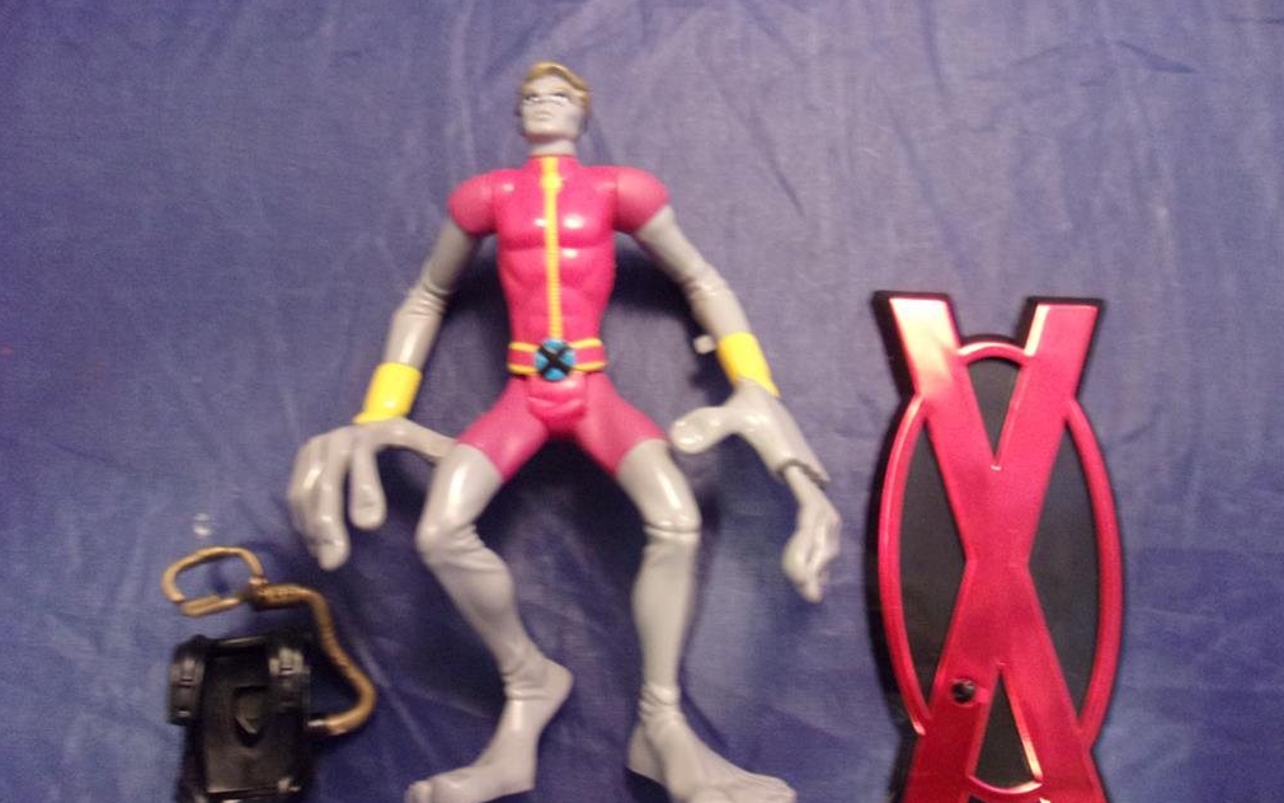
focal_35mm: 29
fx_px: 1015
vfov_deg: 43.1
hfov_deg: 64.6
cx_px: 644
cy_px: 442
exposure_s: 1/17
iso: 553
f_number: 3
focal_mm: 4.9
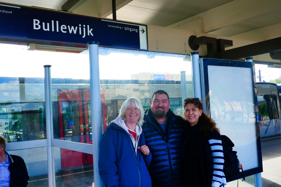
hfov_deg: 53.1
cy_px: 94
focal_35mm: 36
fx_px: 281
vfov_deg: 36.9
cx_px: 140
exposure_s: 1/400
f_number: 3.5
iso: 160
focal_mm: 13.1
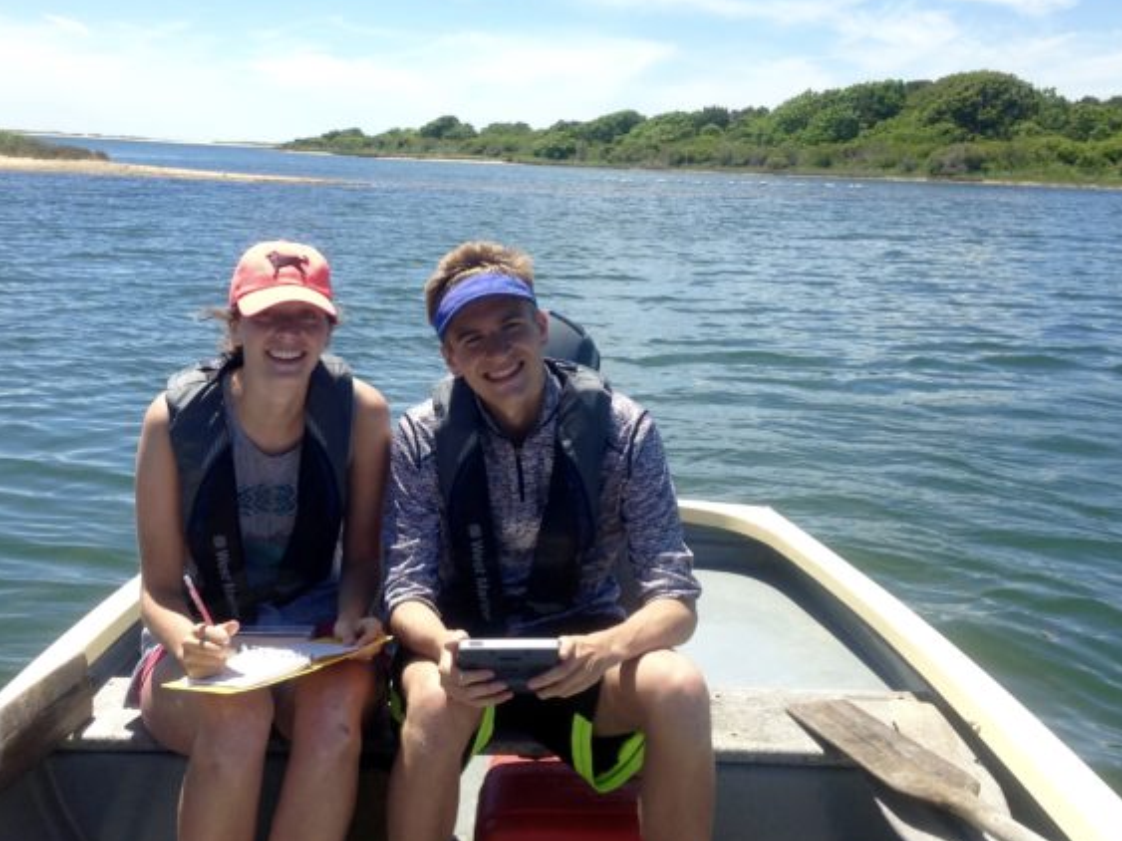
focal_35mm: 45
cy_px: 420
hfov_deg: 41.8
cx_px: 438
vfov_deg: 32.2
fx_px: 1458
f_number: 2.4
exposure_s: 1/1022
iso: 50
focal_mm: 4.12
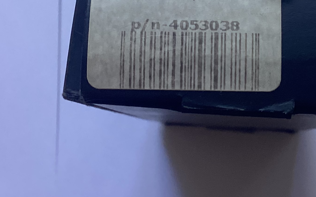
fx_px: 680
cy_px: 41
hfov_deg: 26.0
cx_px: 218
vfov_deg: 16.4
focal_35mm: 79
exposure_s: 1/60
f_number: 2.4
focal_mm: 3.3
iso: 100
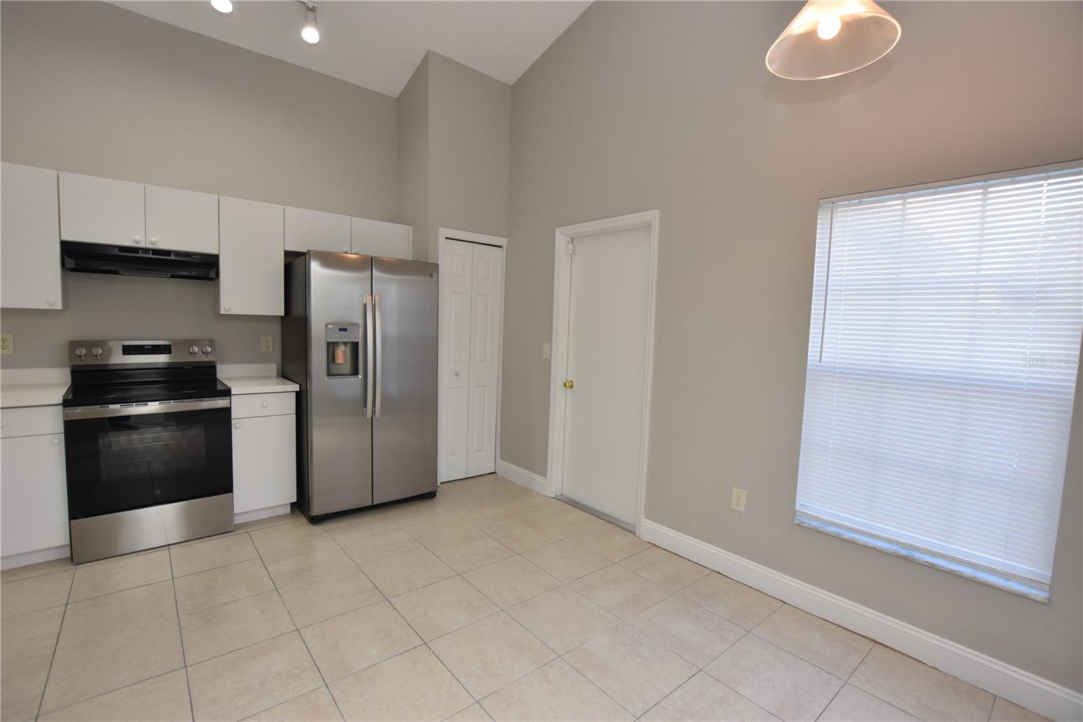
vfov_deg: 77.3
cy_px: 361
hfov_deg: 100.4
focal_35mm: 15
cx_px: 542
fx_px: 451
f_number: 4.5
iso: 200
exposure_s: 1/80
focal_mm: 10
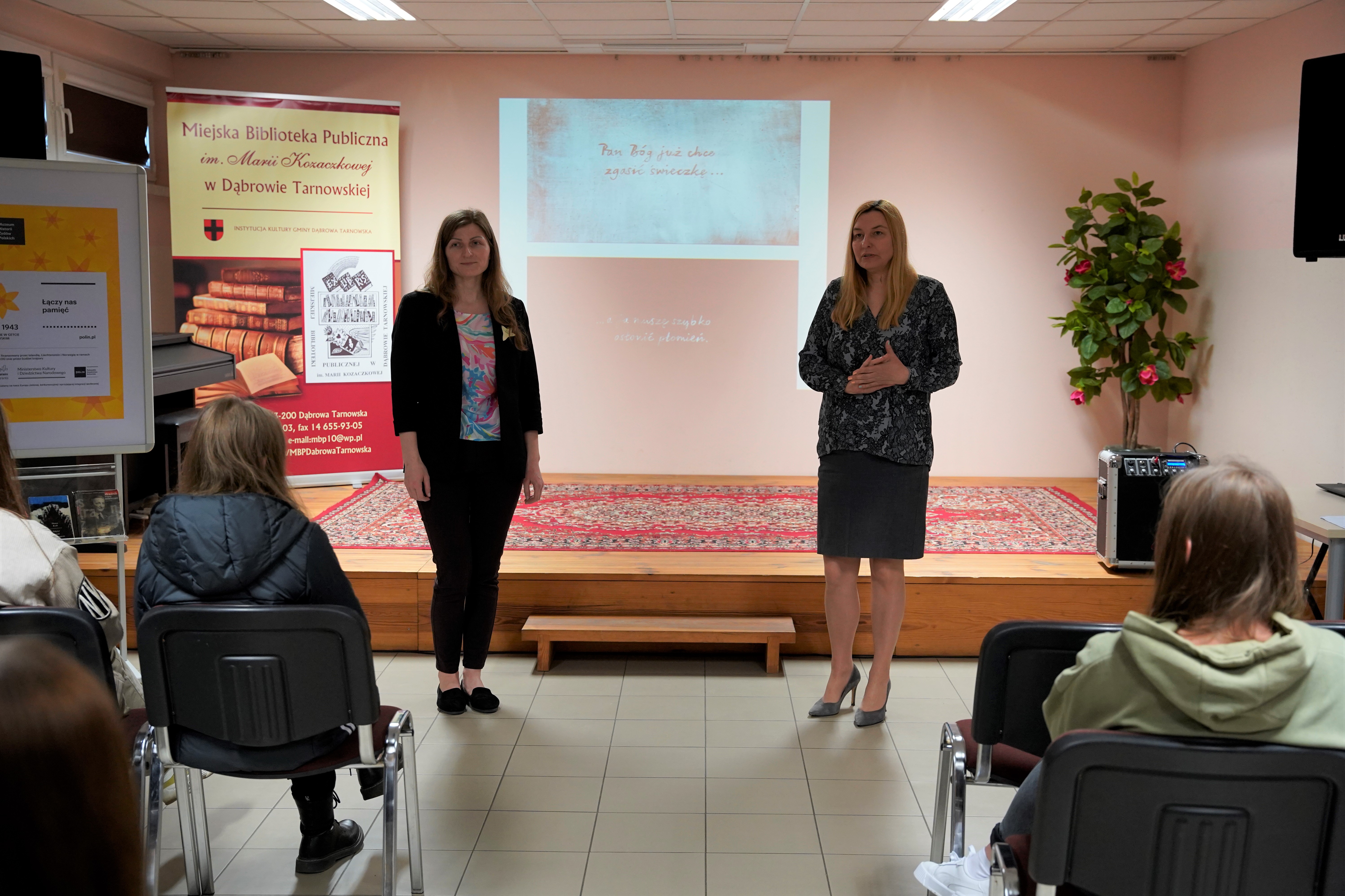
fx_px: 1547
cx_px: 672
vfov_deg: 32.3
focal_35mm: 41
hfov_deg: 47.0
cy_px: 448
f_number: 4
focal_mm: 41.4
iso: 2500
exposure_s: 1/160
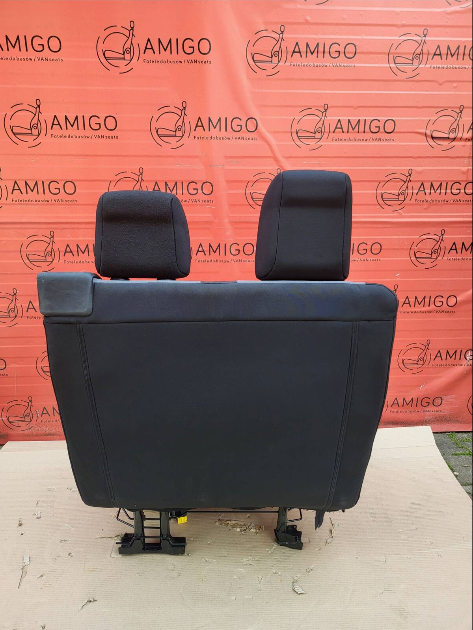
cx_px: 236
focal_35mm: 26
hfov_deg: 53.1
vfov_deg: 67.3
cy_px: 315
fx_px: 474
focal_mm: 5.4
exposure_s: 1/154
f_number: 1.8
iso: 40
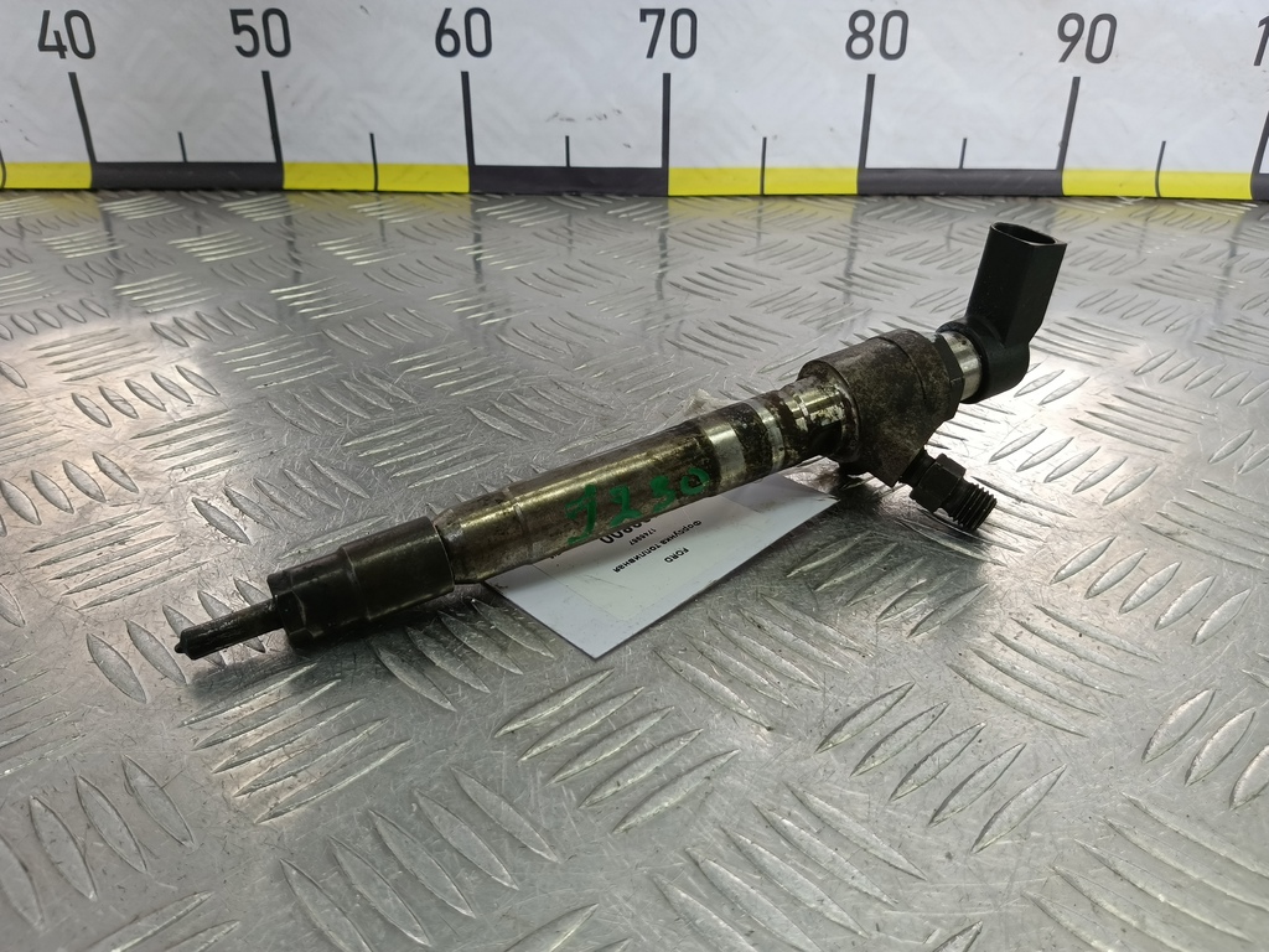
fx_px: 990
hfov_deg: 65.3
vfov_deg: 51.4
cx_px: 634
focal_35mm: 27
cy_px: 476
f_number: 1.6
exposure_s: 1/100
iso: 116
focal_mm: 4.11
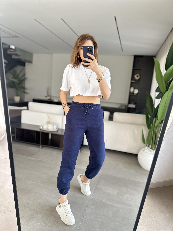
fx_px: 160
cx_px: 86
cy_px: 116
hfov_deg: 56.8
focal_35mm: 24
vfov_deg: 71.6
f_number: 1.78
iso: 320
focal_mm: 6.86
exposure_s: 1/60
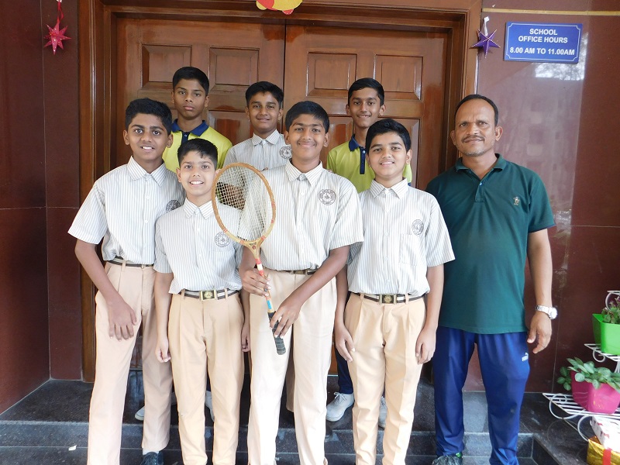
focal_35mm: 23
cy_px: 232
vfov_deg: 58.9
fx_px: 412
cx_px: 310
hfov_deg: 73.9
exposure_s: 1/50
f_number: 3
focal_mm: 4
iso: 125
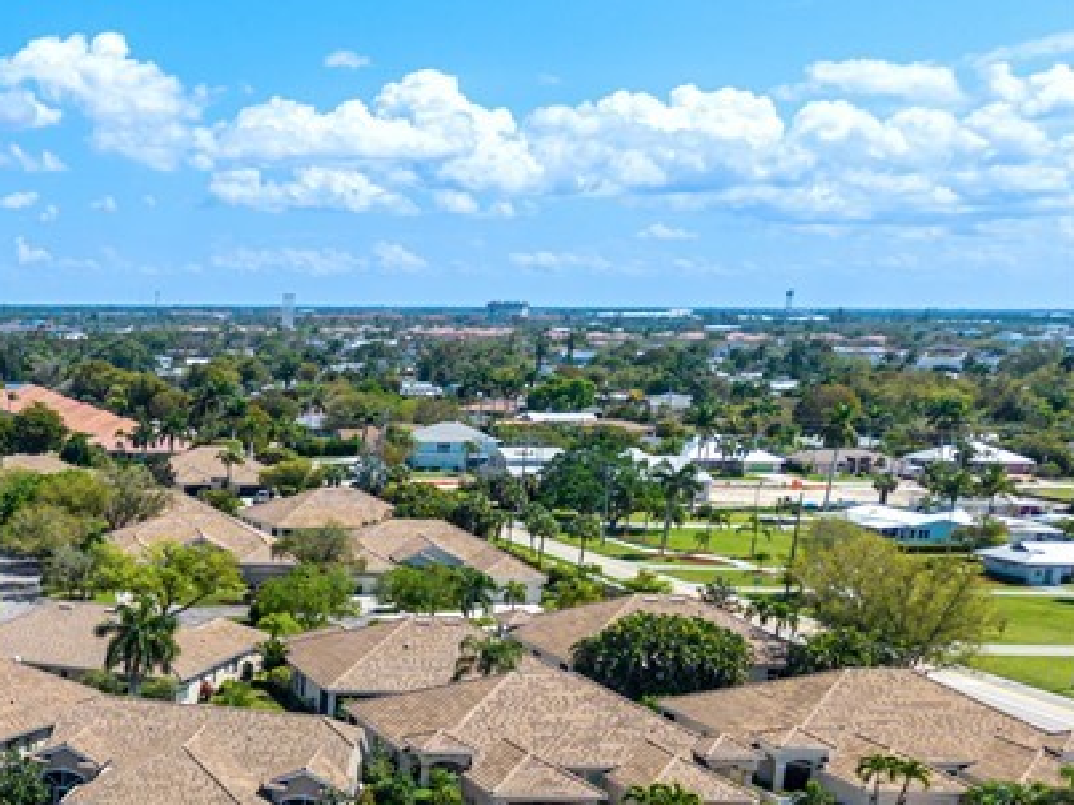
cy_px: 725
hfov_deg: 27.2
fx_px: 1892
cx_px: -280
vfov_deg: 23.4
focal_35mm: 61
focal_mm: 8.67
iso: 100
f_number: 1.8
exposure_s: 1/400
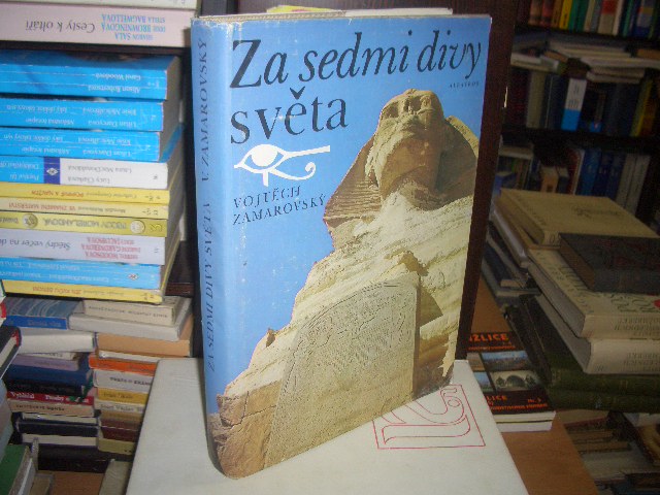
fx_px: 667
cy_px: 248
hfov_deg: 52.6
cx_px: 330
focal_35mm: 35
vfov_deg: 40.7
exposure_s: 1/60
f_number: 2.6
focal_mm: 5.8
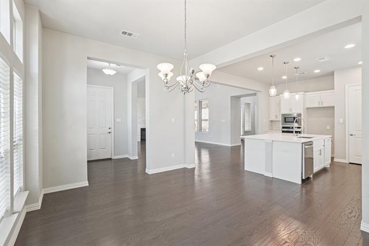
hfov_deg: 100.4
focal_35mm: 15
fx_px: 154
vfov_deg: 77.3
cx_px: 184
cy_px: 123
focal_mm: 10
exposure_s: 1/30
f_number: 8
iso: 400
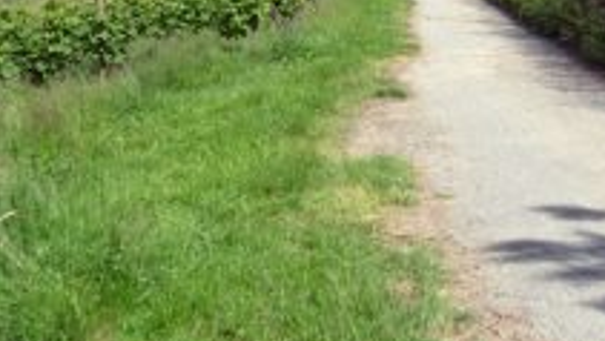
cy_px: -9
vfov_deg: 17.6
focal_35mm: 67
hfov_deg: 30.4
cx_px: 510
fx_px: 1076
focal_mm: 6
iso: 100
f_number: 3.7
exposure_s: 1/640
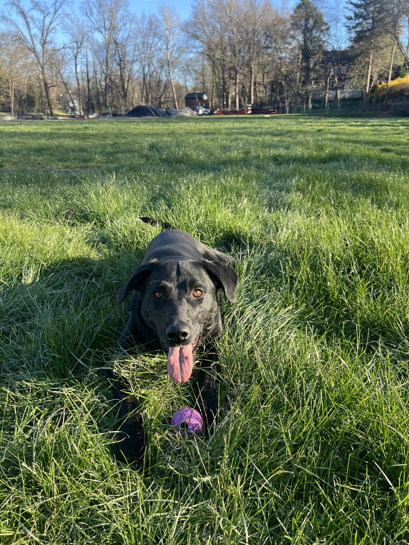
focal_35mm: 26
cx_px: 204
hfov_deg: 53.1
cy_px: 272
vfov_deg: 67.3
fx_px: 410
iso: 50
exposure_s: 1/436
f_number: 1.5
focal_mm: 5.7
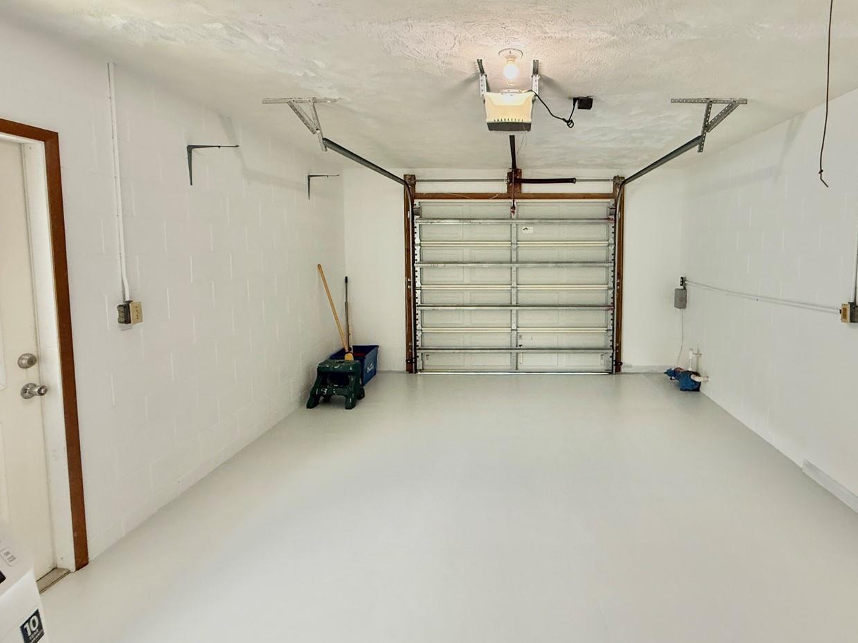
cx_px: 520
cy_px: 280
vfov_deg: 71.3
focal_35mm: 18
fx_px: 446
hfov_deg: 86.5
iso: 320
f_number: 2.2
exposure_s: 1/68
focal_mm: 2.22
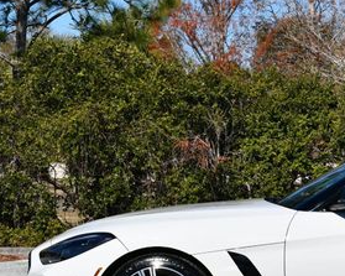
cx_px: 376
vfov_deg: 11.2
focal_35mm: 138
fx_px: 1409
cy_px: 160
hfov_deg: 13.7
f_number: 9
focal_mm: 32
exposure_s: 1/320
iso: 100
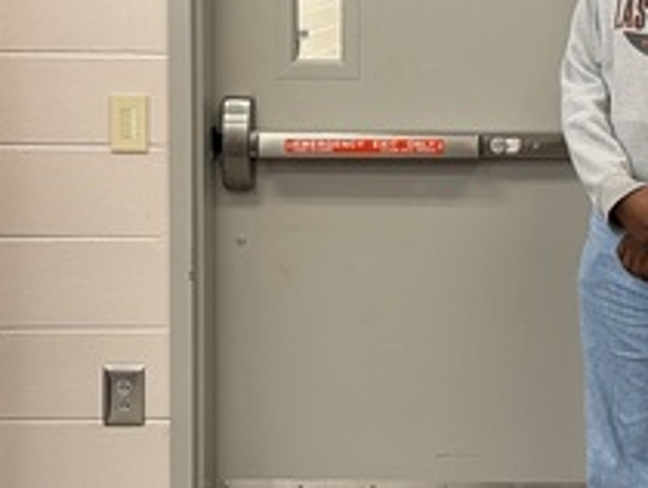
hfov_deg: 16.6
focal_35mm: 117
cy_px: 96
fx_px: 2193
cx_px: 580
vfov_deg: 12.6
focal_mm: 6.76
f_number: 1.78
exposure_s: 1/60
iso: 160
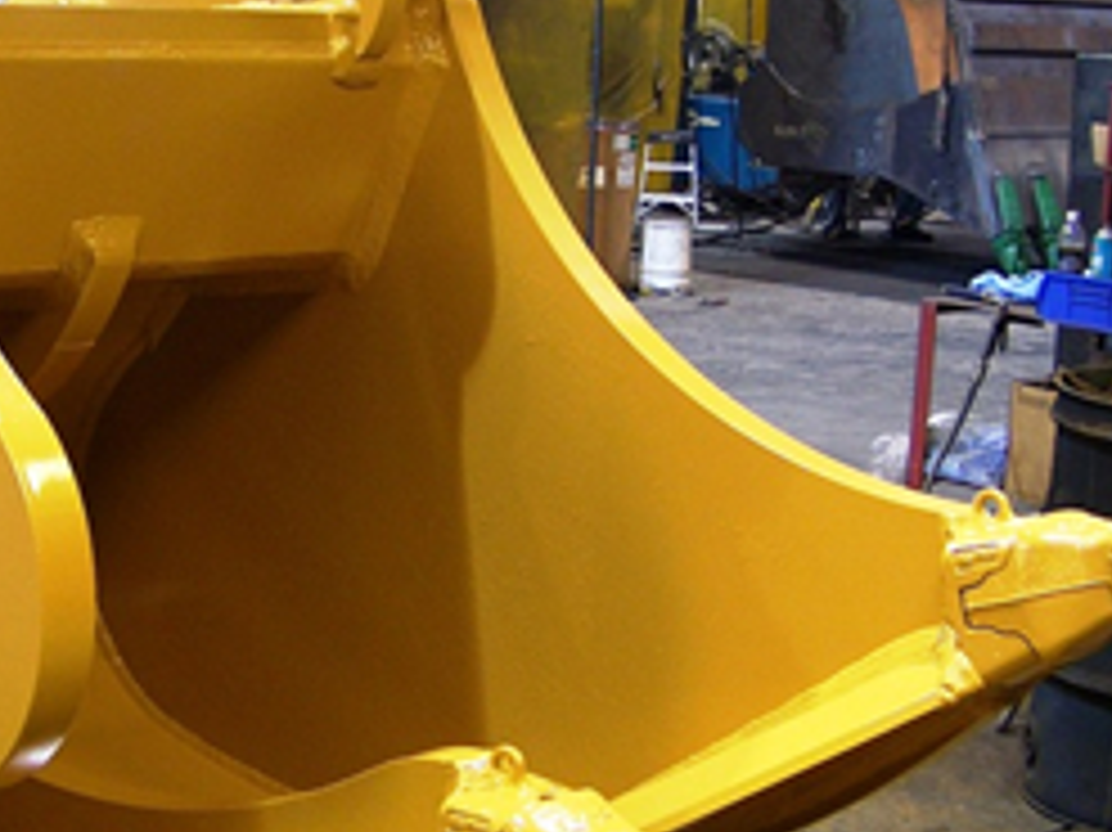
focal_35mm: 75
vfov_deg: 19.6
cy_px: 445
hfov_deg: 25.8
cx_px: 338
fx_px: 2408
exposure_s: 1/19.6
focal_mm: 7.6
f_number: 2.8
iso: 200
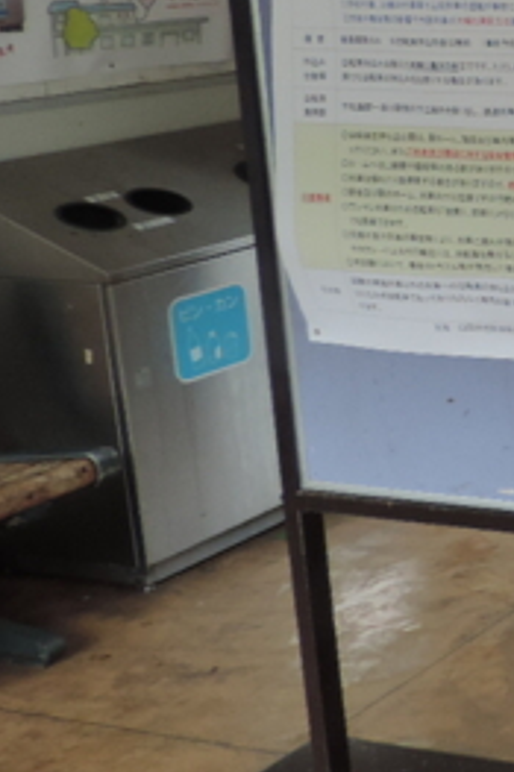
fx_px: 1630
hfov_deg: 14.1
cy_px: 217
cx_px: 1122
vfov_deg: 26.4
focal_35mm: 76
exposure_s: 1/30
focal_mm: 4.3
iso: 200
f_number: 3
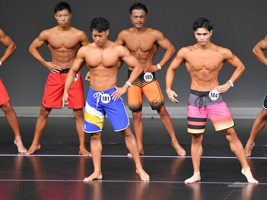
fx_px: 2893
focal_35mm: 375
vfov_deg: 4.0
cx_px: 144
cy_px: 100
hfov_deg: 5.3
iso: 5000
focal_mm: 230
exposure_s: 1/400
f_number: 5.6
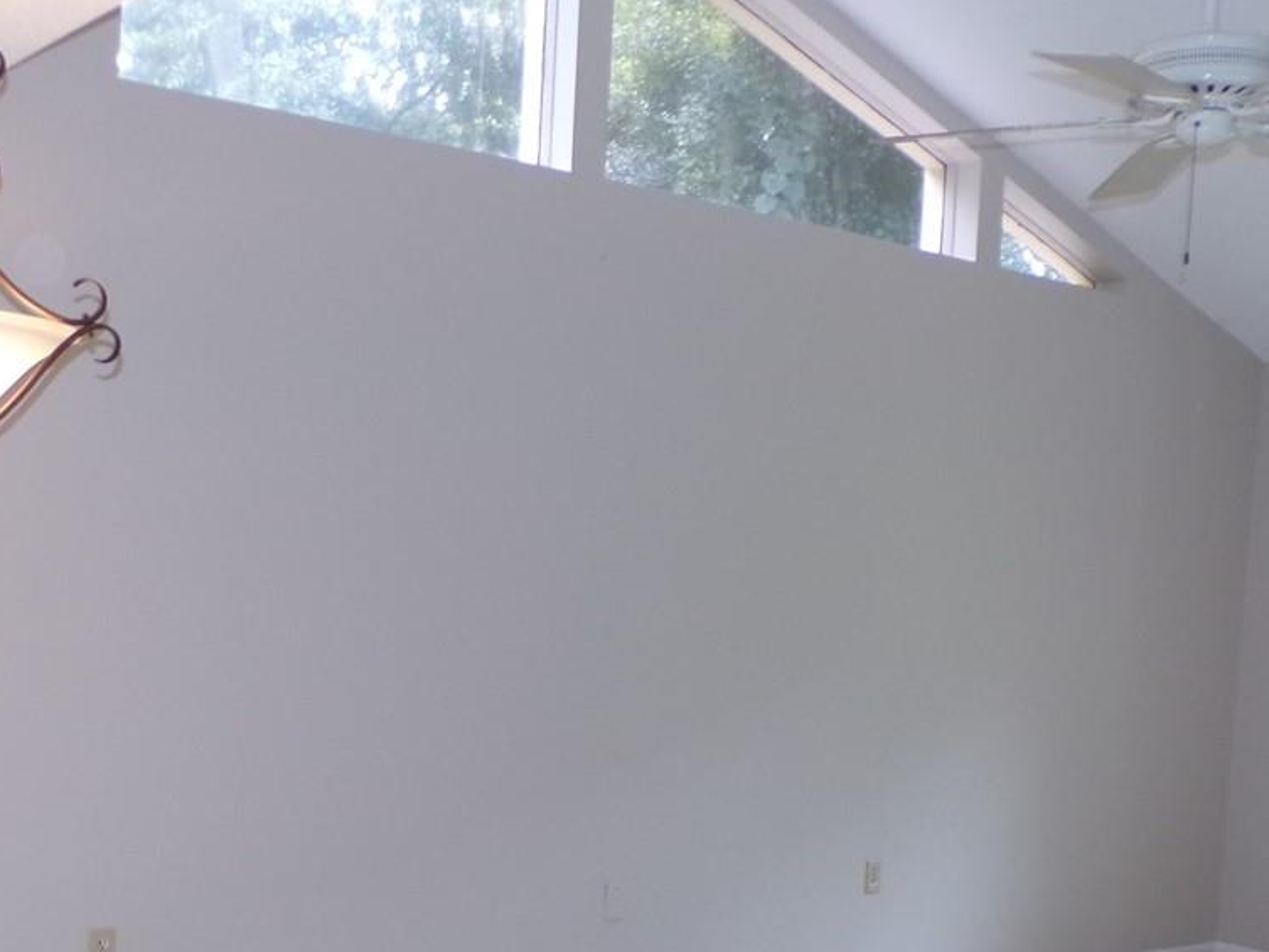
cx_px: 583
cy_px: 723
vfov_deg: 28.1
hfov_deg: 37.5
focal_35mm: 51
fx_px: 1870
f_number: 3
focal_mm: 4.3
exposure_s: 1/50
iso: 200
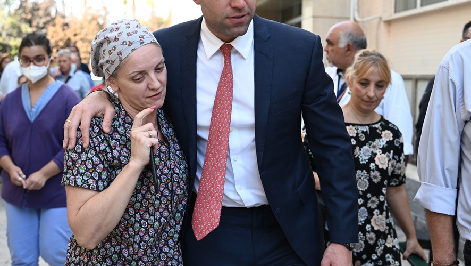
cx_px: 237
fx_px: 650
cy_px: 89
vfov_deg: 23.0
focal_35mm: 52
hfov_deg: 39.9
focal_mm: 44
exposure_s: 1/400
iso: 560
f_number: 4
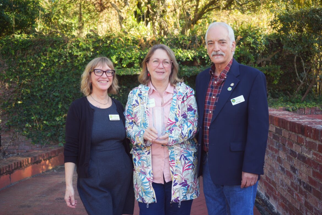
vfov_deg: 31.2
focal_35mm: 43
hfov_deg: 45.4
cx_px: 161
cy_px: 107
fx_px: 385
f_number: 4.5
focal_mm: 42
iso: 100
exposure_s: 1/50
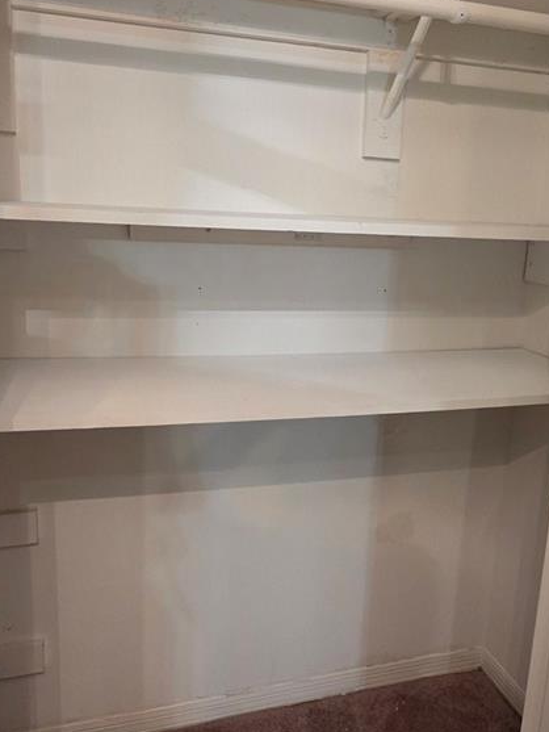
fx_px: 592
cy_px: 327
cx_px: 306
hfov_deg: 49.7
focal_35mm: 28
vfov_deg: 63.3
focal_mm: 2.2
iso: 640
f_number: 1.9
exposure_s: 1/60
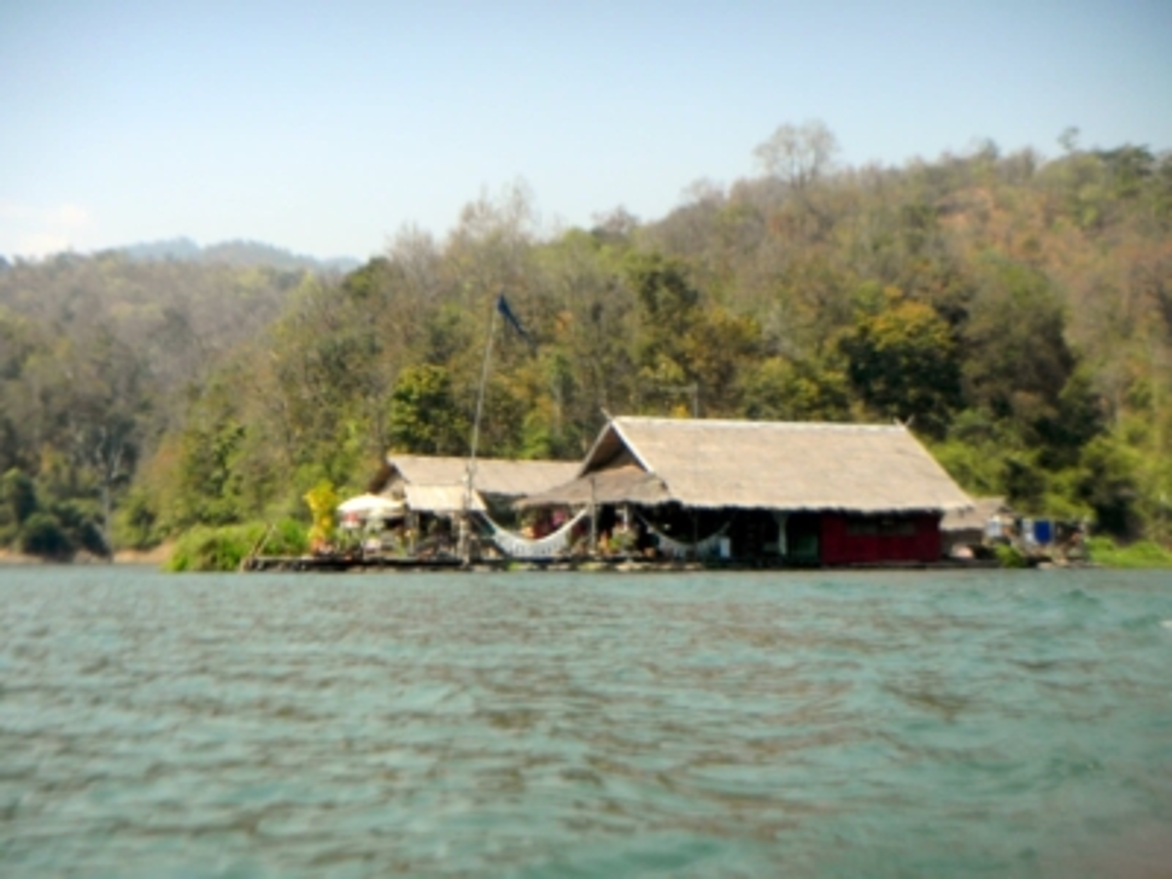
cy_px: 440
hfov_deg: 34.9
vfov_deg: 26.6
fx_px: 1862
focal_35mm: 55
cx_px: 586
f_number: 4.2
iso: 113
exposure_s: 1/432
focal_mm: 9.9
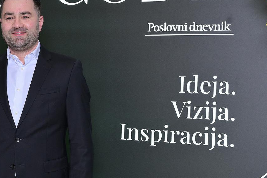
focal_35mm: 78
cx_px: 56
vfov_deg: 17.5
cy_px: 90
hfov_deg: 25.6
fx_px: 579
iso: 640
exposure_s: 1/125
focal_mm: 42
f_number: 5.6
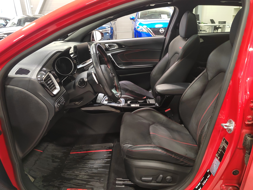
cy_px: 95
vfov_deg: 51.4
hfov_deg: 65.3
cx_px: 126
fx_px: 197
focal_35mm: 27
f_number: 1.9
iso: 3197
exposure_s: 1/40
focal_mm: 5.52
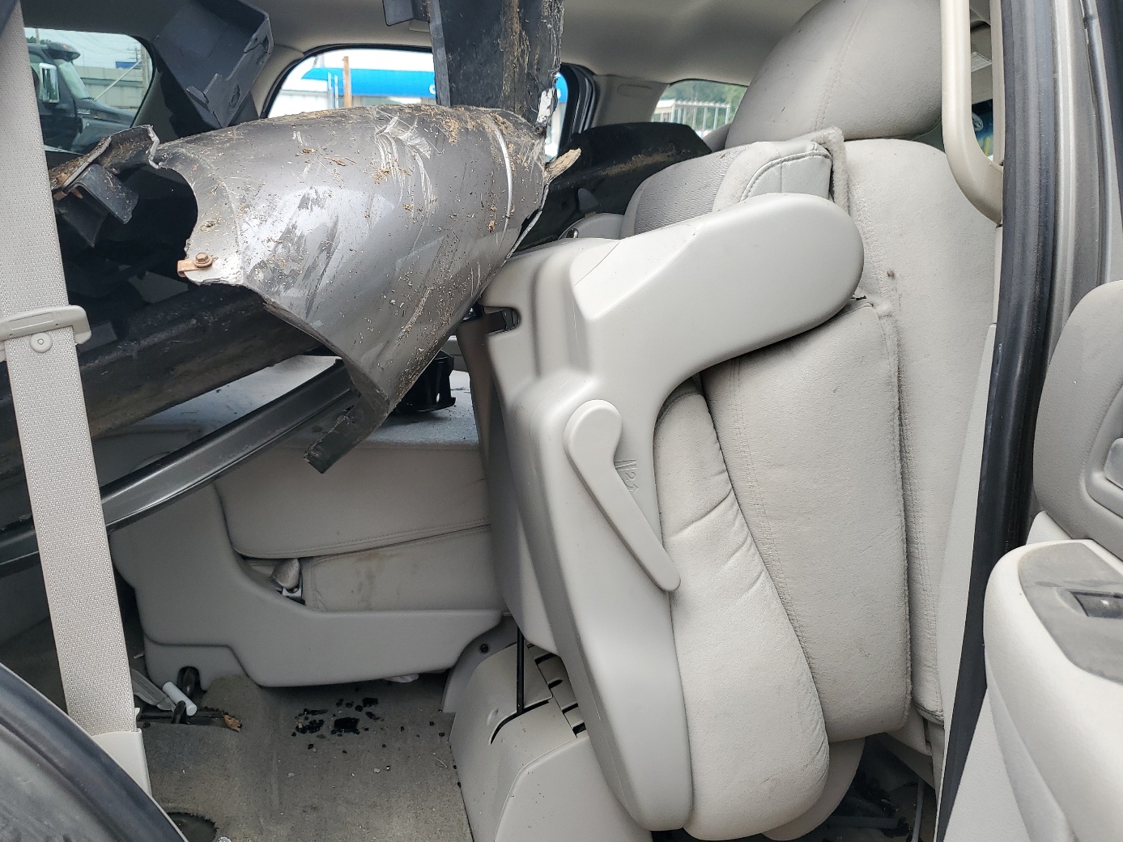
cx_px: 549
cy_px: 427
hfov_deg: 60.0
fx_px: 973
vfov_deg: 46.8
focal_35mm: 30
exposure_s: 1/588
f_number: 1.5
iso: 50
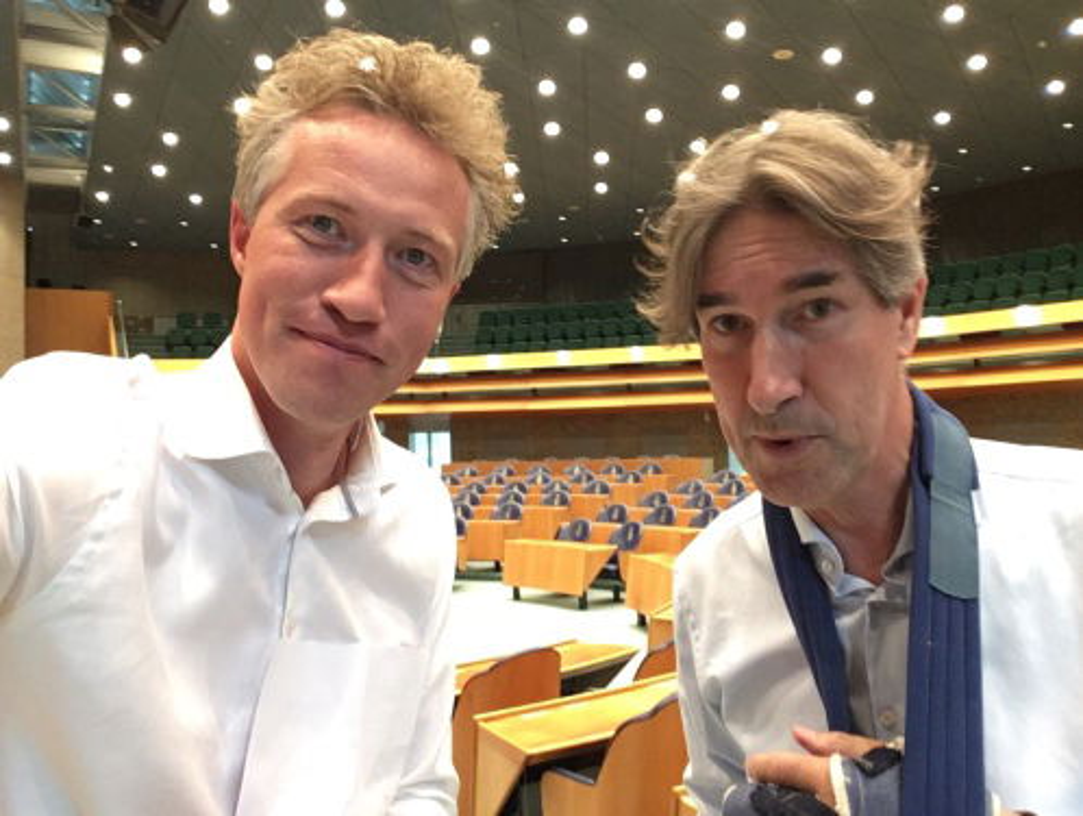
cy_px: 408
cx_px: 542
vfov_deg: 45.5
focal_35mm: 31
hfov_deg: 58.3
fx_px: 971
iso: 160
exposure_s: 1/33
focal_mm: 2.15
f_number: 2.4
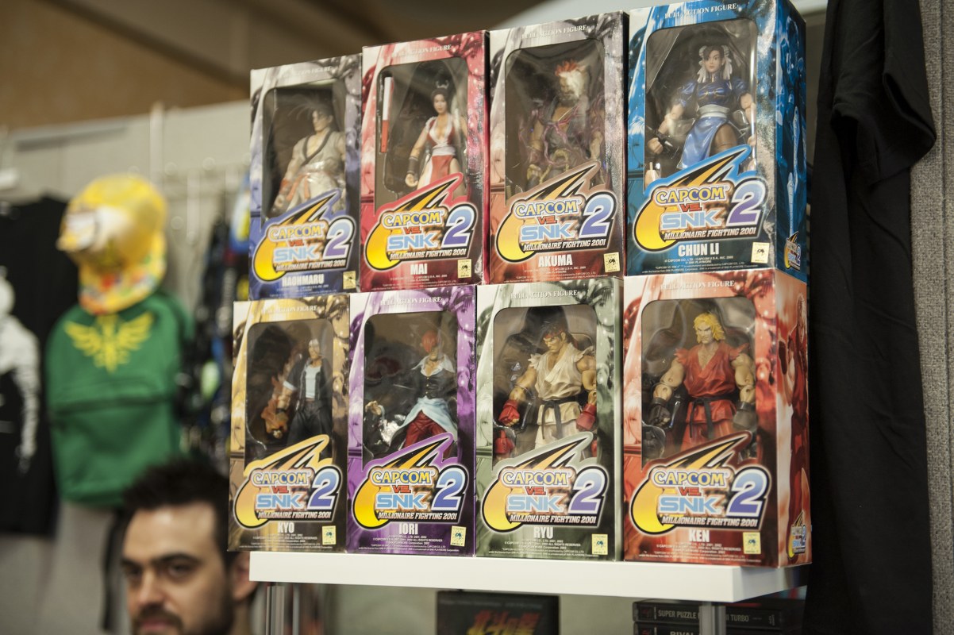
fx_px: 1457
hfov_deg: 36.3
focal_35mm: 55
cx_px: 477
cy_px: 318
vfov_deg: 24.6
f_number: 2.8
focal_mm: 55
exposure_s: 1/30
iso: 640
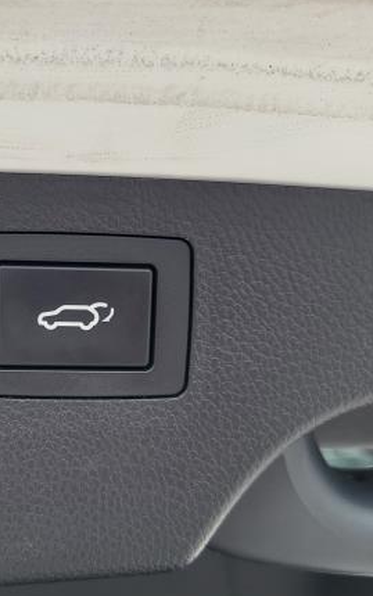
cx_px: 65
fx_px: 666
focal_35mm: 41
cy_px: 305
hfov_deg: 30.4
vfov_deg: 48.2
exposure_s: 1/253
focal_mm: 5.4
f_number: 1.8
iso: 40
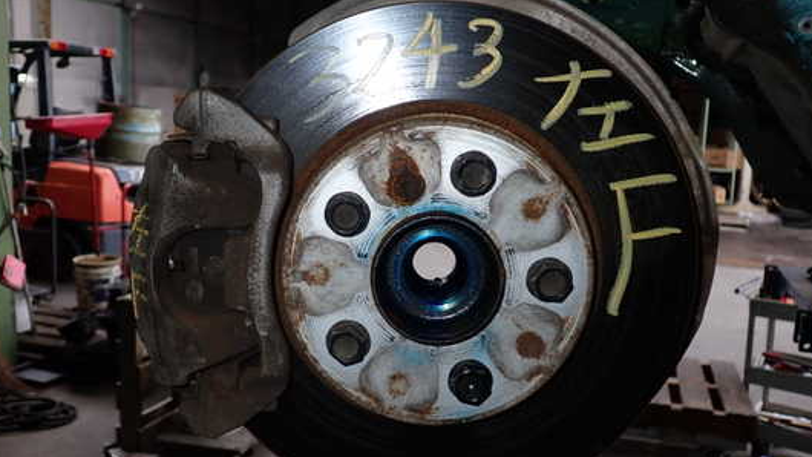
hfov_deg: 54.0
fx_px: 797
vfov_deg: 32.0
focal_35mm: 37
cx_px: 388
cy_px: 232
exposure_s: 1/30
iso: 200
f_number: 6.3
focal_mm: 5.4
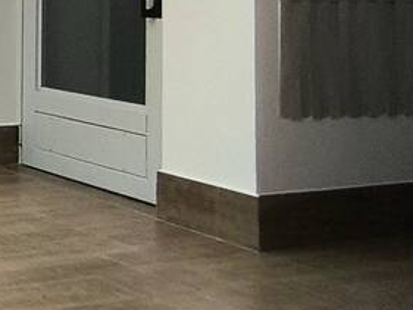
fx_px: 979
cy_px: -90
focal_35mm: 82
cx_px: -290
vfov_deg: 17.0
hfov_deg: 19.2
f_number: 2.2
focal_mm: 1.65
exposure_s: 1/60
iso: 160
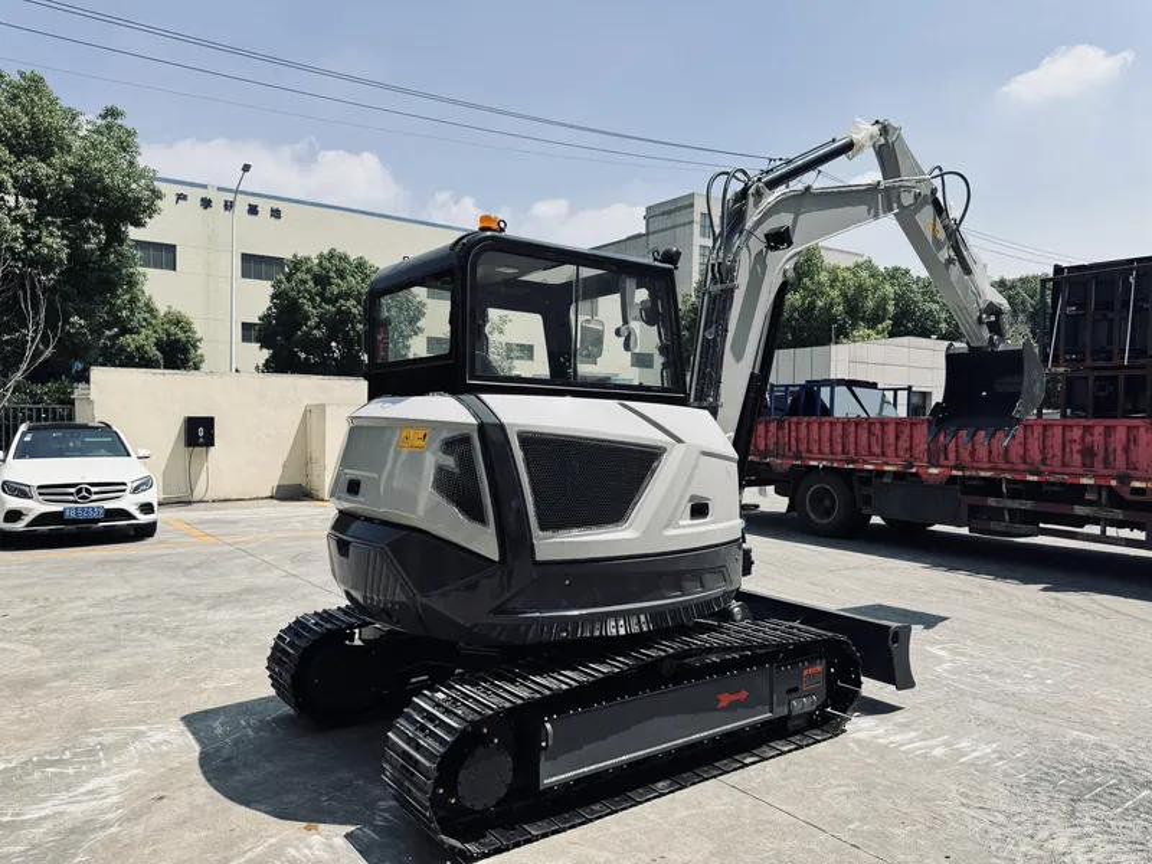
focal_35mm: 24
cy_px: 432
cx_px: 576
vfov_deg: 56.8
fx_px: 799
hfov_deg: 71.6
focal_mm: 6.76
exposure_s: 1/3802
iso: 80
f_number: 1.78
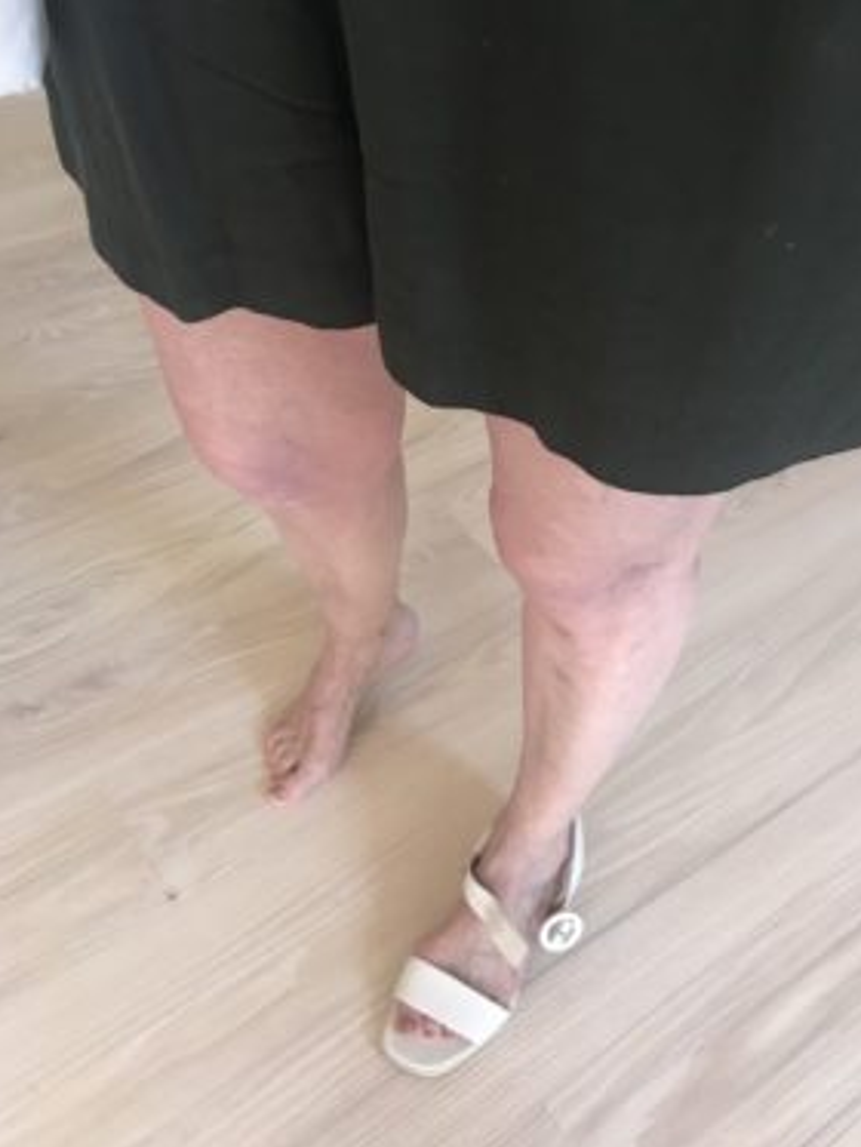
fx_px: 994
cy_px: 612
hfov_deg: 46.8
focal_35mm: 30
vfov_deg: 59.9
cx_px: 452
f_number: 1.8
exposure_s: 1/24
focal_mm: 3.99
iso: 40
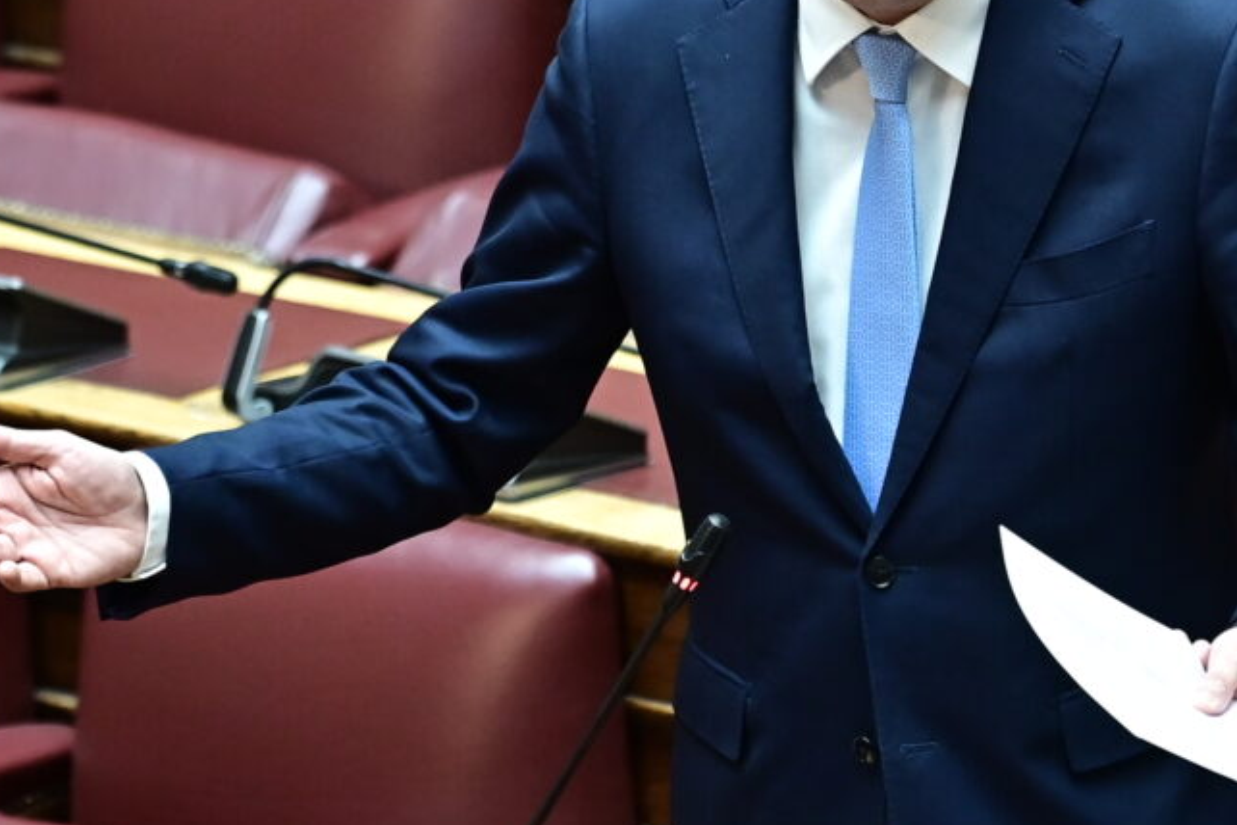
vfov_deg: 2.7
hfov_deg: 4.0
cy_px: 235
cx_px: 884
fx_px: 17798
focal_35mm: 518
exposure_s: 1/400
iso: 1600
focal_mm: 185
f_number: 3.2
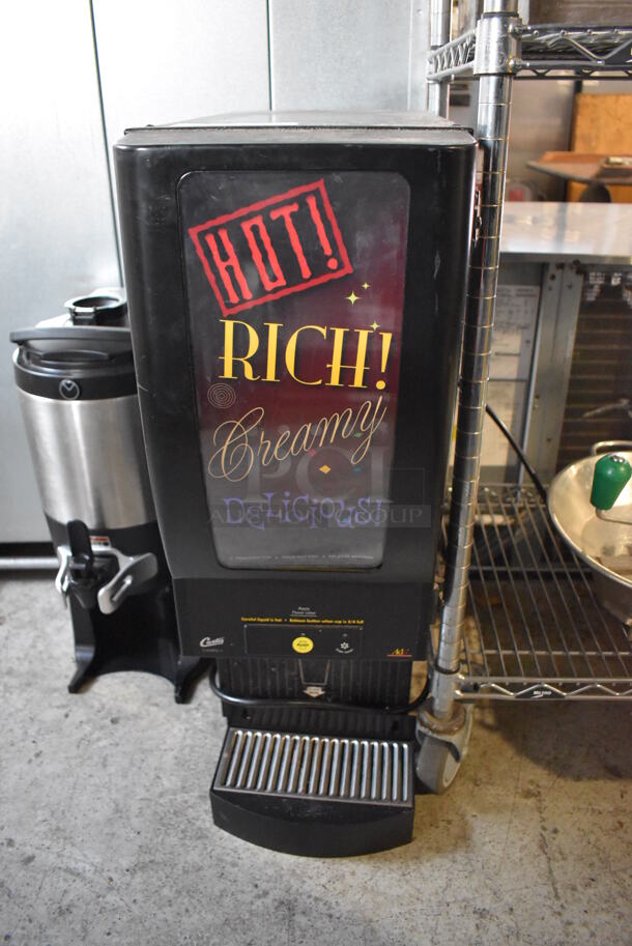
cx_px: 316
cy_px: 473
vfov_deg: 67.3
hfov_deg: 48.0
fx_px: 710
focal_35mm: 27
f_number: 3.5
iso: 6400
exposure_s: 1/125
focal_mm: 18
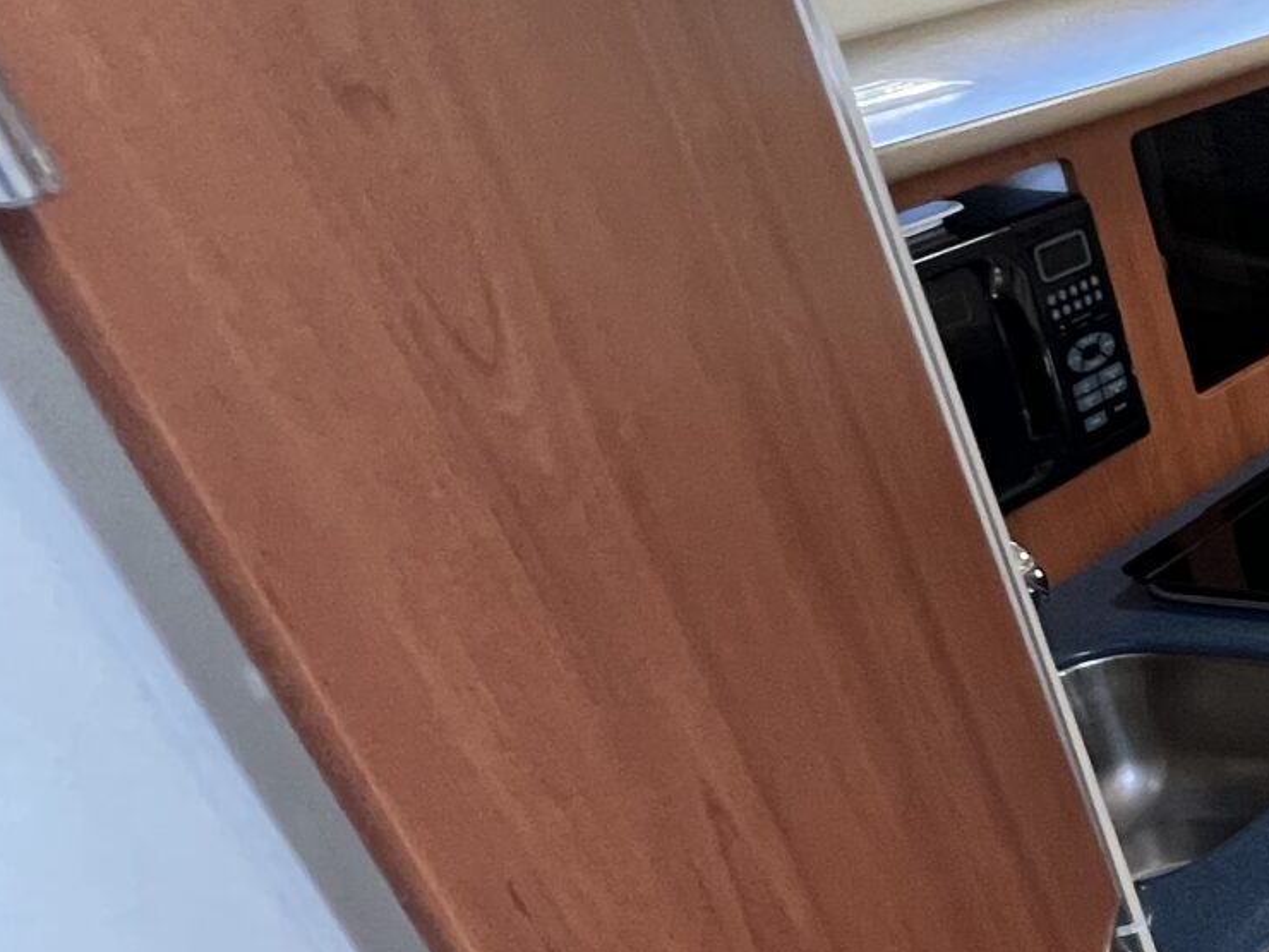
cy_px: 630
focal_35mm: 45
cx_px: 2157
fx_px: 1650
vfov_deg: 31.9
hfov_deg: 24.3
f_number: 1.8
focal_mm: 1.57
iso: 250
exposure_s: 1/93
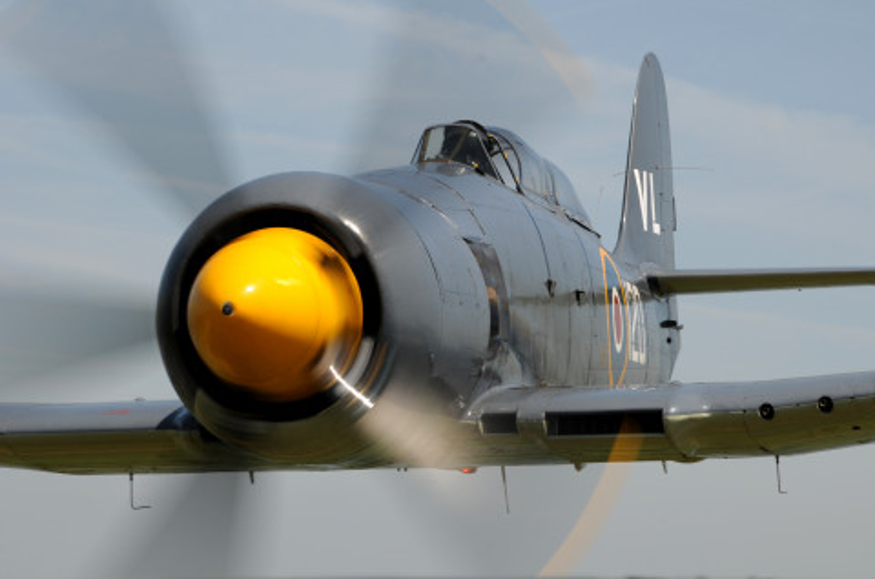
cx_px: 438
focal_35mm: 168
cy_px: 290
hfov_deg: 12.3
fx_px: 4075
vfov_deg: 8.1
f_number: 11
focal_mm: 112
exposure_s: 1/200
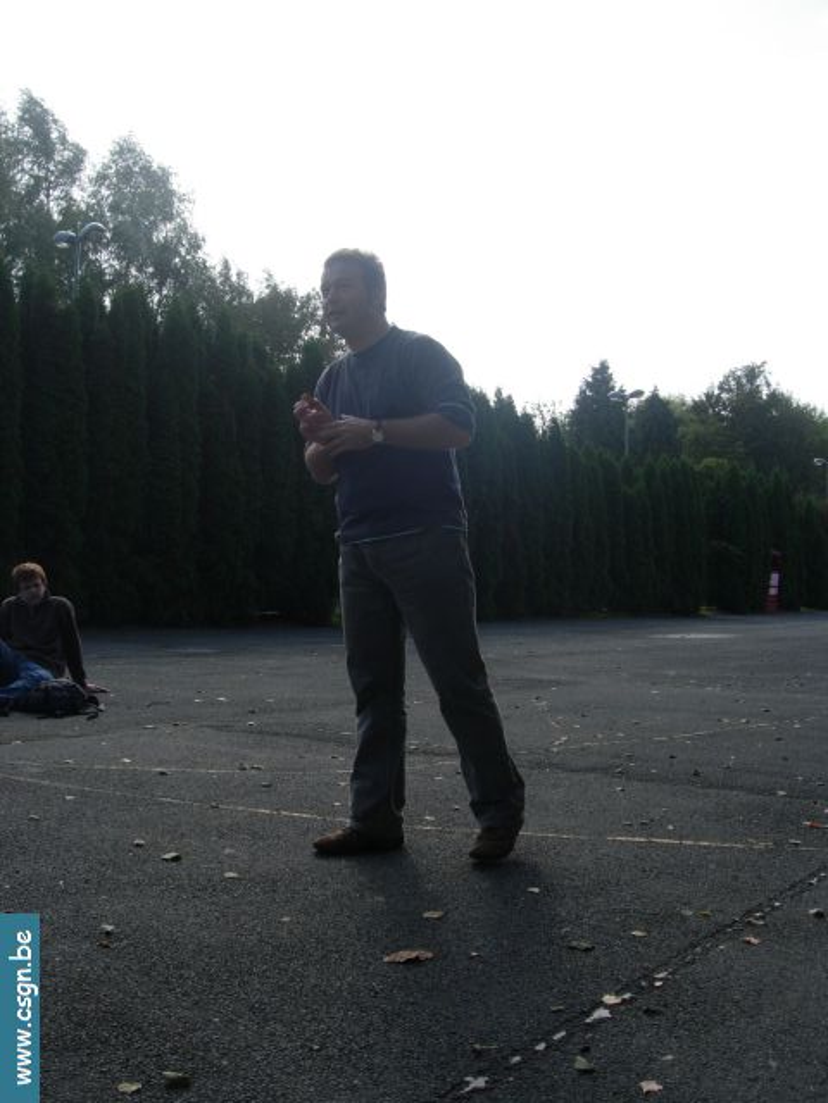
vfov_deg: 49.0
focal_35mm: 38
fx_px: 1212
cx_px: 414
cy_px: 552
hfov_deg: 37.7
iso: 64
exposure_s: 1/470
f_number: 4.8
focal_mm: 7.8
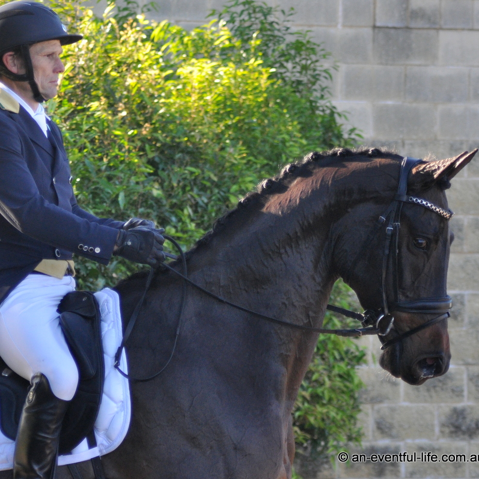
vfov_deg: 8.1
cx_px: 141
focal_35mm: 215
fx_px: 3366
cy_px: 239
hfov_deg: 8.1
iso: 800
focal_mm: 112
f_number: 4.2
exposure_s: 1/800
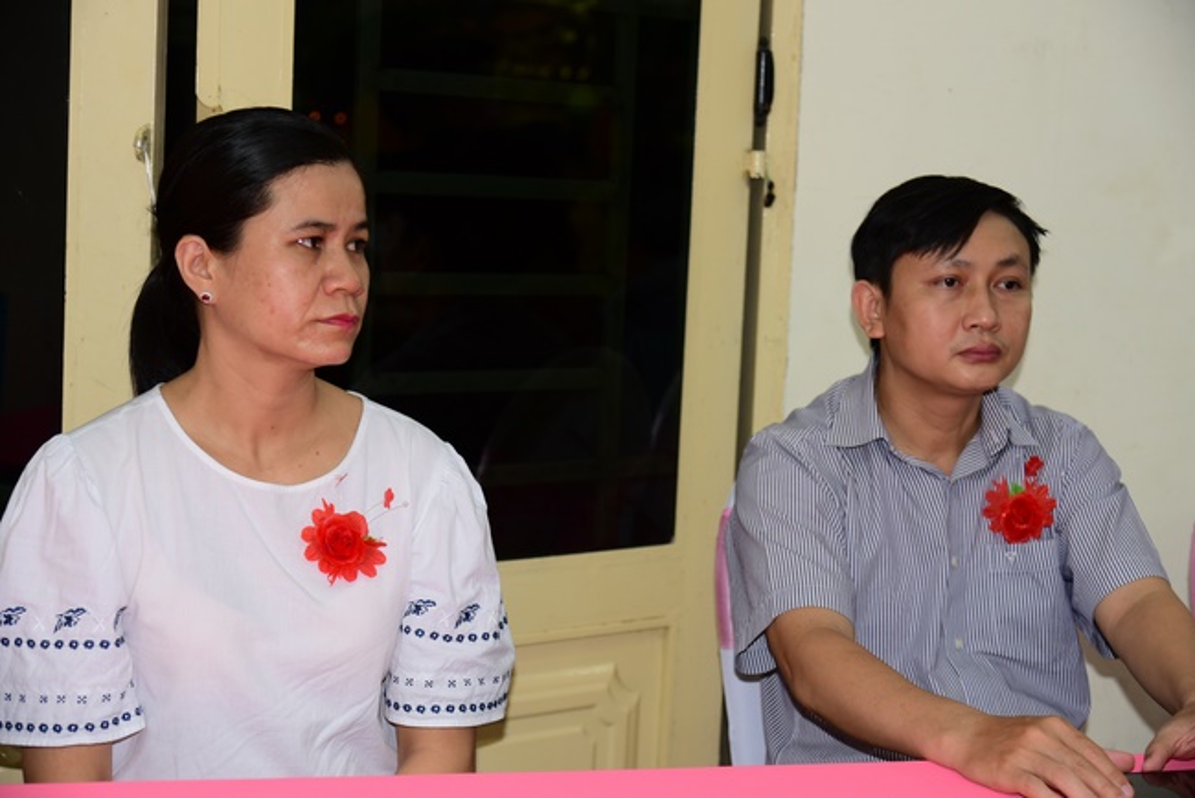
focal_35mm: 58
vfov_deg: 23.4
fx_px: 1926
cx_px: 598
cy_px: 399
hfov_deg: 34.5
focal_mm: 58
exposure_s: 1/60
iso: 320
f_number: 4
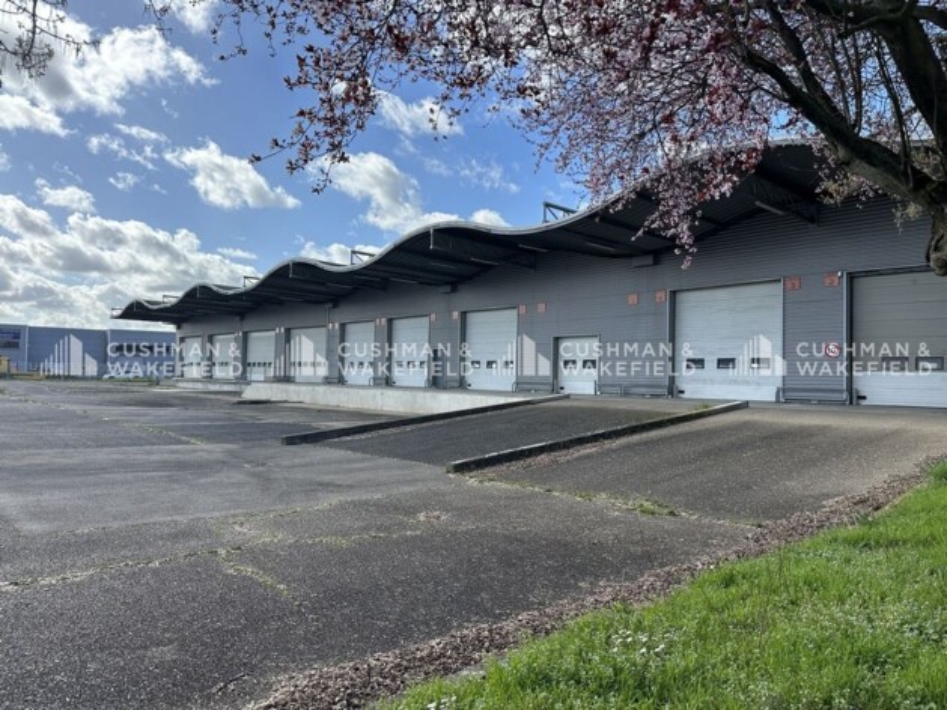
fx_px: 657
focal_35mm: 24
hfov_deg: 71.6
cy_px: 355
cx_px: 474
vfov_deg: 56.8
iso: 80
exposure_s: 1/3247
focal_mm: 6.86
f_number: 1.78
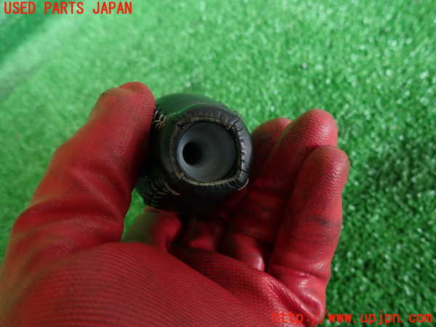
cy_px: 164
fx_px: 315
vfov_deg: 54.9
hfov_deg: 69.4
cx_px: 218
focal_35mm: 25
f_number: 2
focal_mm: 4.5
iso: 160
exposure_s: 1/60
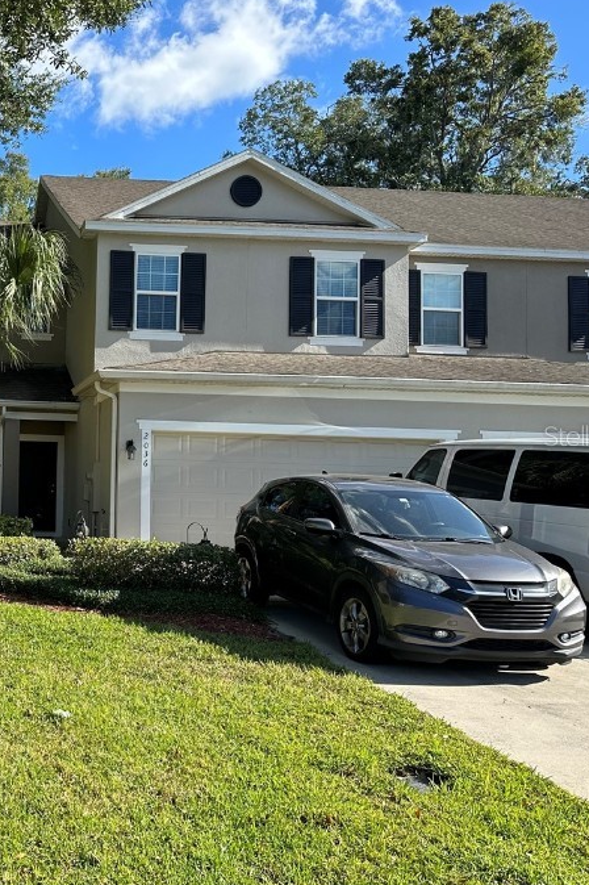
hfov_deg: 32.2
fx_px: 933
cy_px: 435
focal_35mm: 38
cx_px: -5
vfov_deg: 50.7
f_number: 1.78
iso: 80
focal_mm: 6.86
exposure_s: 1/2028
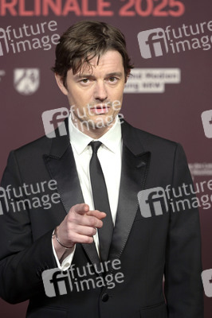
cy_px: 159
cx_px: 106
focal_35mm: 155
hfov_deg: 8.8
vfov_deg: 13.3
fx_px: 1371
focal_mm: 155
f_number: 4.5
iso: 1250
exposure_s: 1/400
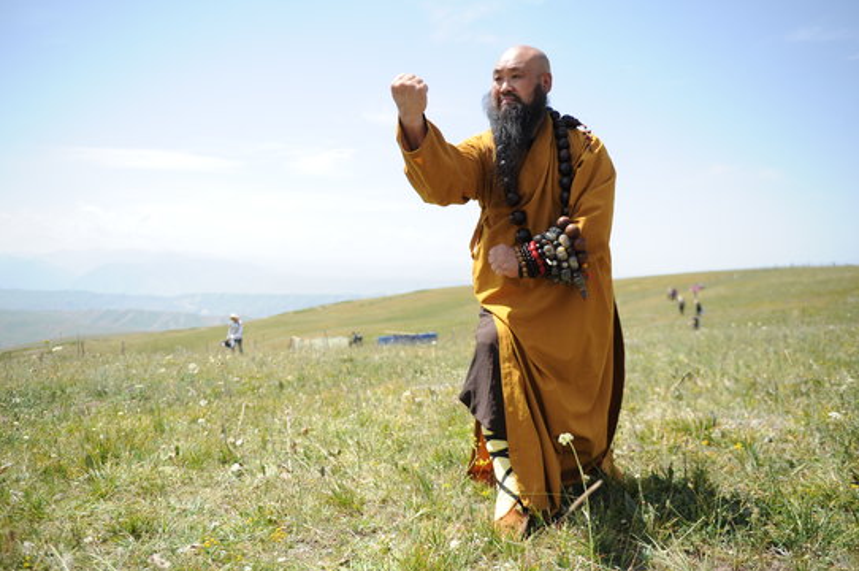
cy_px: 288
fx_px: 739
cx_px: 423
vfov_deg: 42.2
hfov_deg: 60.3
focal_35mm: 31
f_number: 2.8
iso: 800
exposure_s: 1/8000
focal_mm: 28
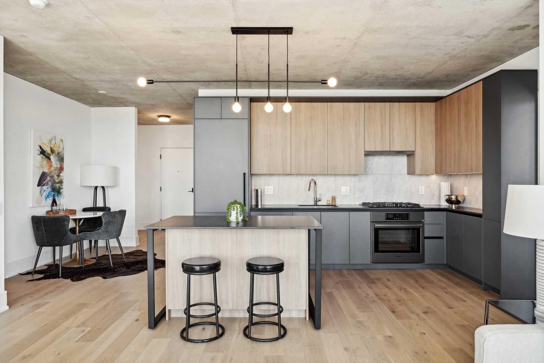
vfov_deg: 55.1
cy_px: 182
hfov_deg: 76.1
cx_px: 272
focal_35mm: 23
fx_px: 348
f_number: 8
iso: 320
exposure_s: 1/25
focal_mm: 23
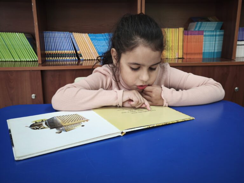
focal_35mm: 33
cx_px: 122
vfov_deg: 42.9
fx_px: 233
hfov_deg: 55.4
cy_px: 92
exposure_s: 1/100
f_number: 1.7
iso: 250
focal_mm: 5.35
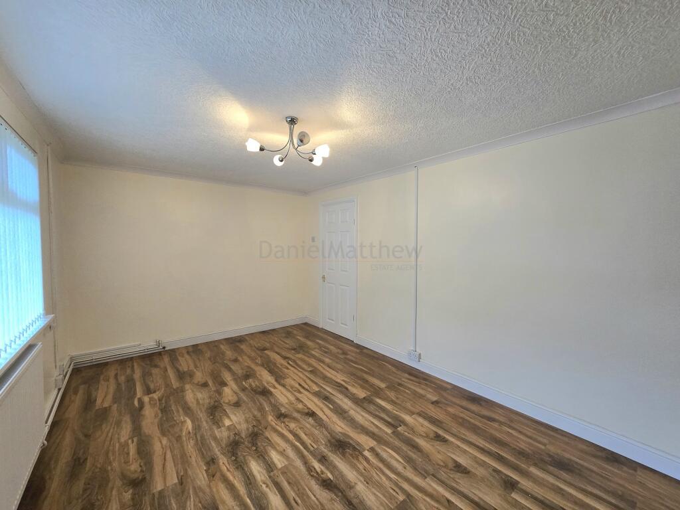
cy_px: 255
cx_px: 340
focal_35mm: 13
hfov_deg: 106.2
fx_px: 255
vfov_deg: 89.9
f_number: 2.2
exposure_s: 1/50
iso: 160
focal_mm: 2.2
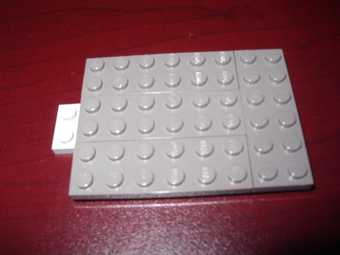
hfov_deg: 49.0
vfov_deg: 37.7
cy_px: 128
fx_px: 373
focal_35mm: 38
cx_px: 170
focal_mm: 5.8
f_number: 4.8
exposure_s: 1/60
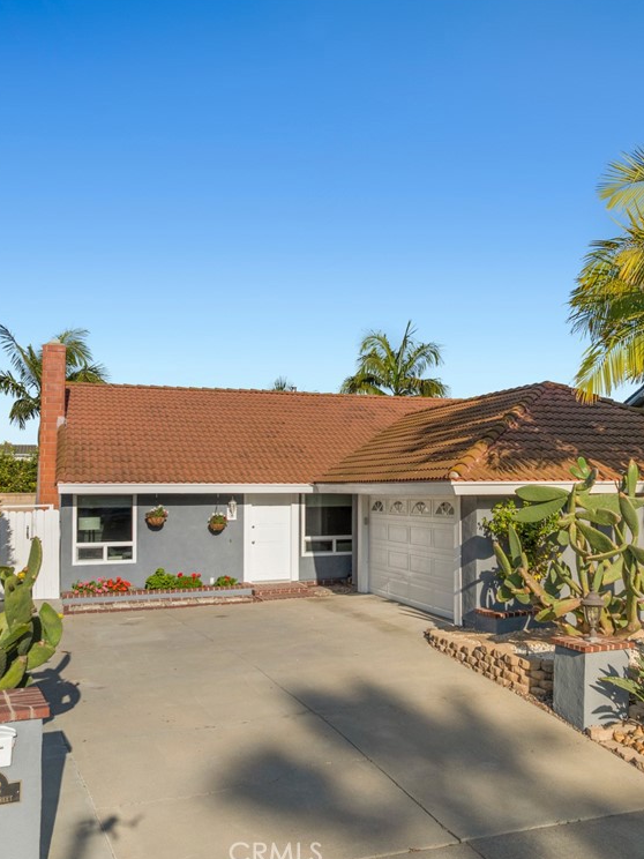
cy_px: 427
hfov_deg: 41.7
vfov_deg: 55.4
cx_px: 481
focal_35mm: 33
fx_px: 819
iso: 100
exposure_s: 1/2500
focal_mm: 12.29
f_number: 2.8
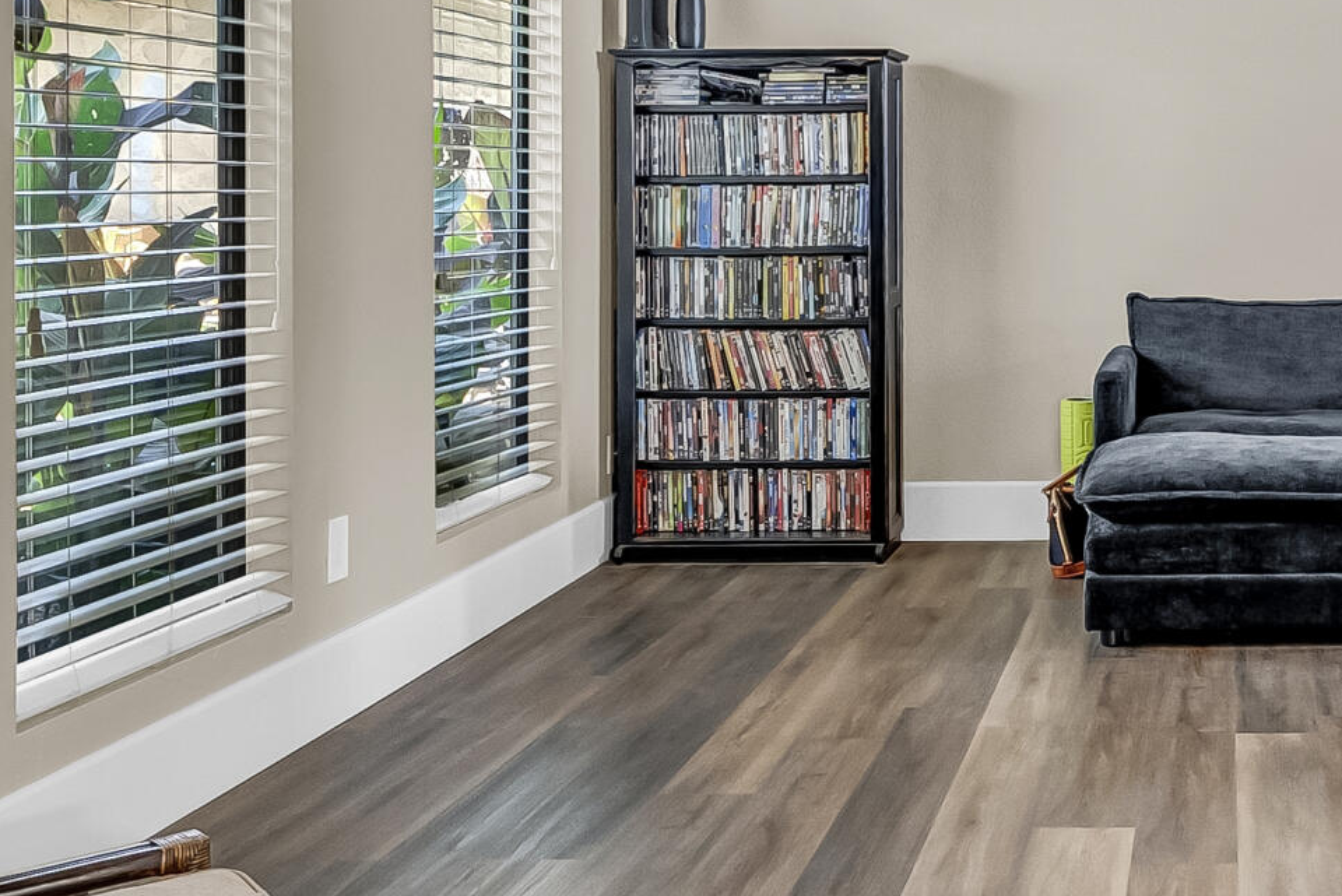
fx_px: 1865
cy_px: 205
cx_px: 1246
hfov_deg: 36.7
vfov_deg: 26.6
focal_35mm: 50
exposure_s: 1/20
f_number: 10
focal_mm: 16
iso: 1600
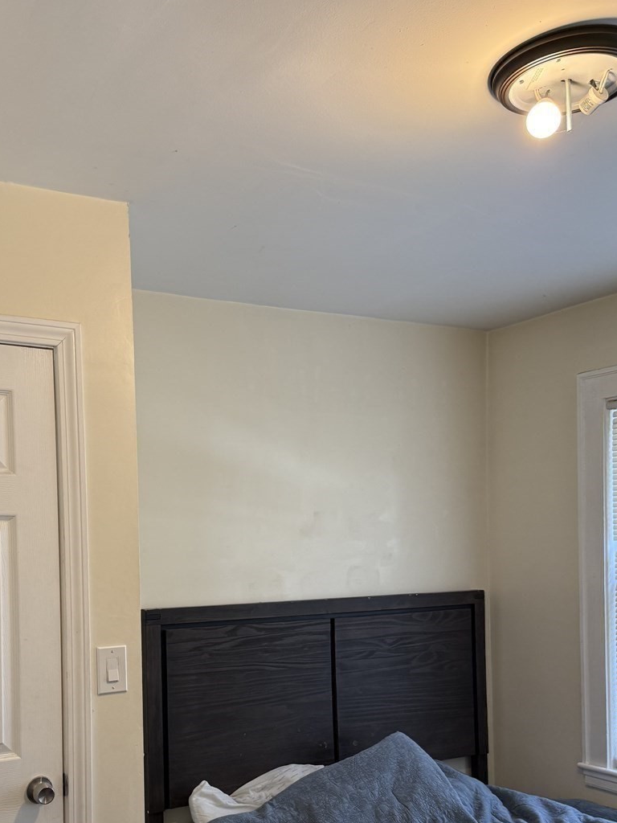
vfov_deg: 50.4
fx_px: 856
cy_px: 553
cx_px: 239
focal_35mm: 36
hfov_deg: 39.4
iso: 160
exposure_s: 1/60
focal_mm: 6.76
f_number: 1.78
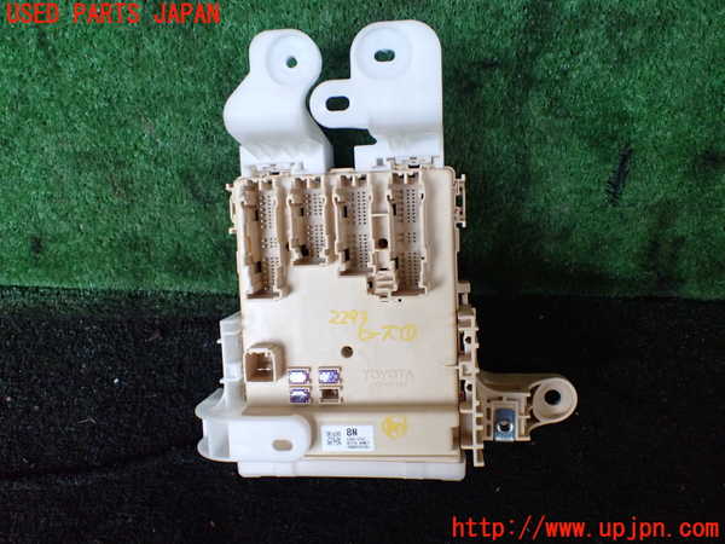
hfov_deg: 60.0
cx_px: 362
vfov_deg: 46.8
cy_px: 272
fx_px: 628
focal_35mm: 30
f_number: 2.3
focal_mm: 5.4
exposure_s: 1/80
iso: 800
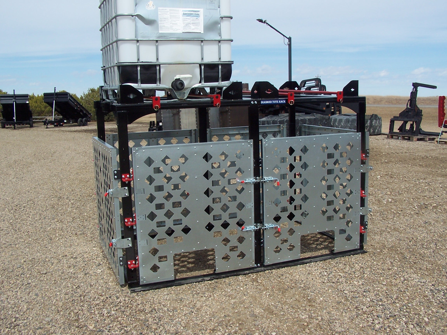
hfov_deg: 49.0
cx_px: 224
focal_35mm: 38
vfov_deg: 37.7
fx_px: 491
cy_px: 168
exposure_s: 1/500
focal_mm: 6.3
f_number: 5.6
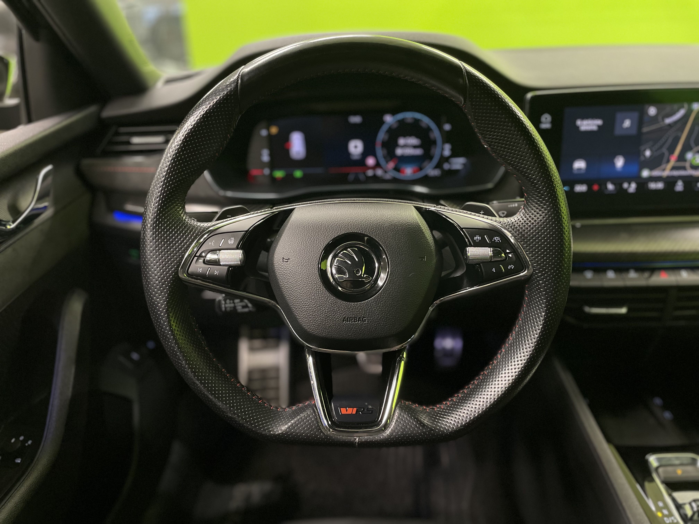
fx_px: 525
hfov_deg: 67.3
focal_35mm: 26
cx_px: 350
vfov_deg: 53.1
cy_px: 262
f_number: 1.6
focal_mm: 4.2
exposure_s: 1/50
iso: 500
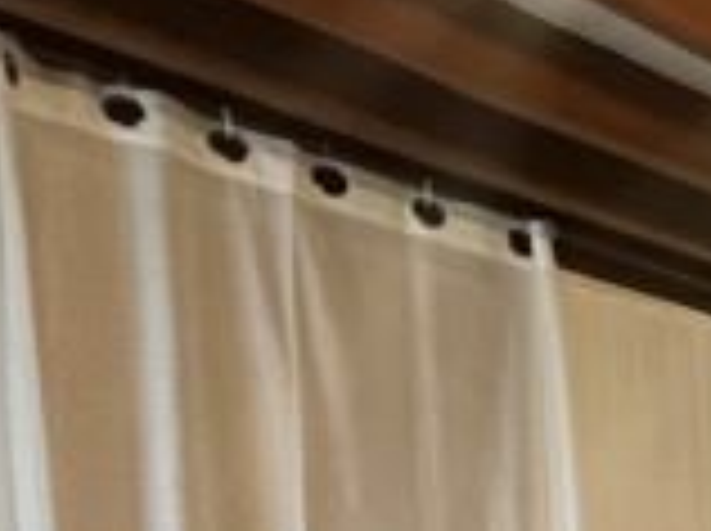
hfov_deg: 16.2
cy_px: 936
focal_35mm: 66
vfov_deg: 18.0
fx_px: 1354
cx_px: 1624
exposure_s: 1/50
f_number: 1.8
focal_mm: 1.57
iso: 320
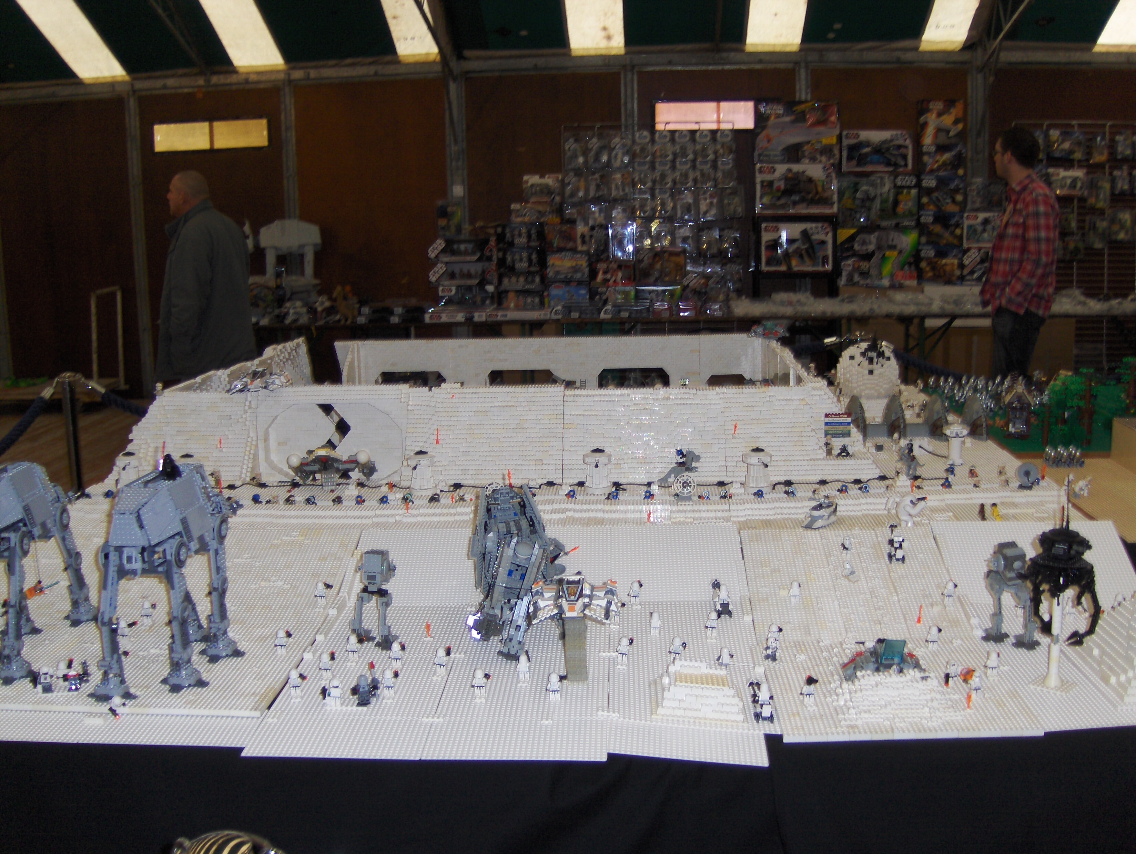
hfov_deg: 52.6
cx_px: 568
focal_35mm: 35
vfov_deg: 40.8
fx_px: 1150
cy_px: 427
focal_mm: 7.5
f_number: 2.8
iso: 100
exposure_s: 1/60
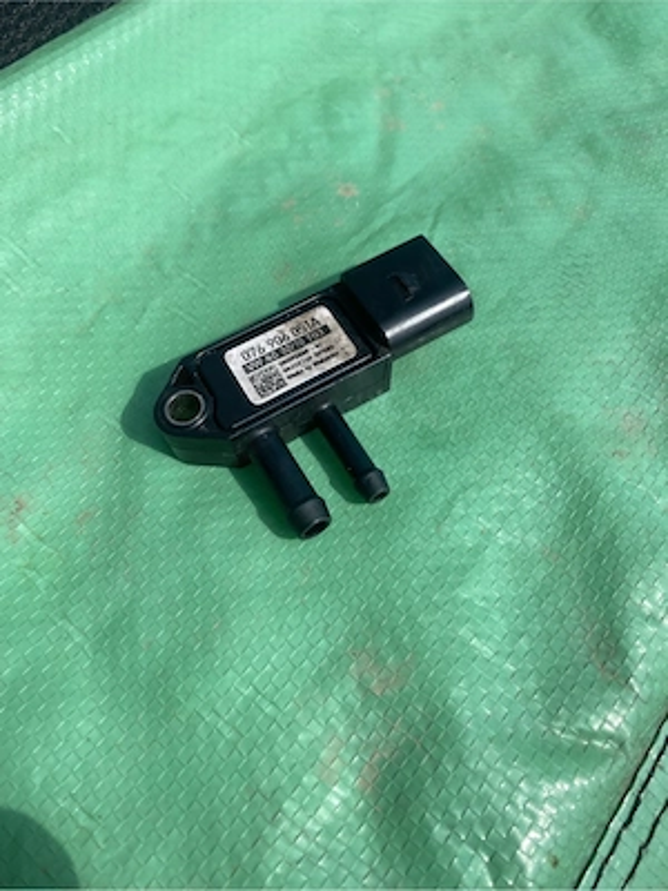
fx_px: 643
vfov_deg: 69.4
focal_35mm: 25
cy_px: 446
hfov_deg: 54.9
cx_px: 334
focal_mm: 4.25
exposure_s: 1/2410
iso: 32
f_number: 1.8
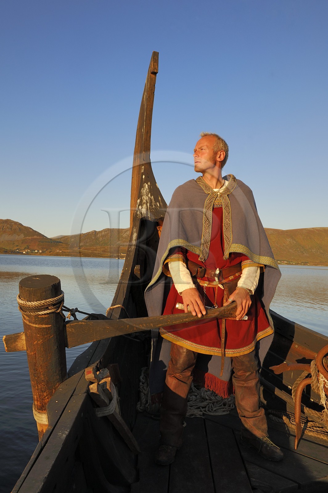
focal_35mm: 28
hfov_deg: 46.3
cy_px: 246
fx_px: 383
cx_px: 164
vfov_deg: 65.5
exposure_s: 1/160
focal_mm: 28
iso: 200
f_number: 13
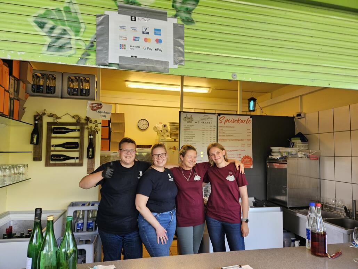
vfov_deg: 58.9
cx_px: 179
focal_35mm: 23
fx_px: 238
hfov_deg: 73.9
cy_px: 134
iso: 100
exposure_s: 1/100
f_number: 1.8
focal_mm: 5.4
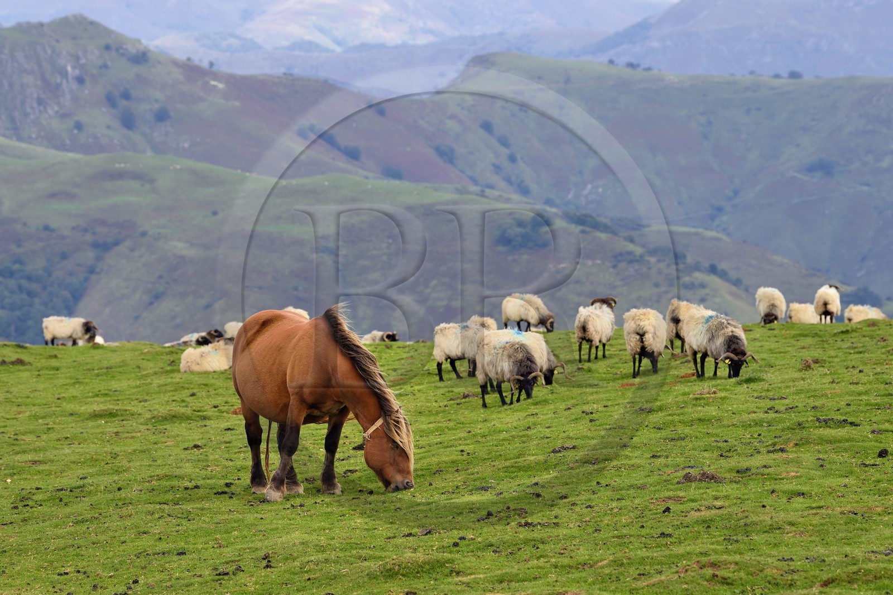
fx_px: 4960
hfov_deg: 10.3
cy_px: 298
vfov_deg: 6.9
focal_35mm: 200
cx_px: 446
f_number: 8
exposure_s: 1/250
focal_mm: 200
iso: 200
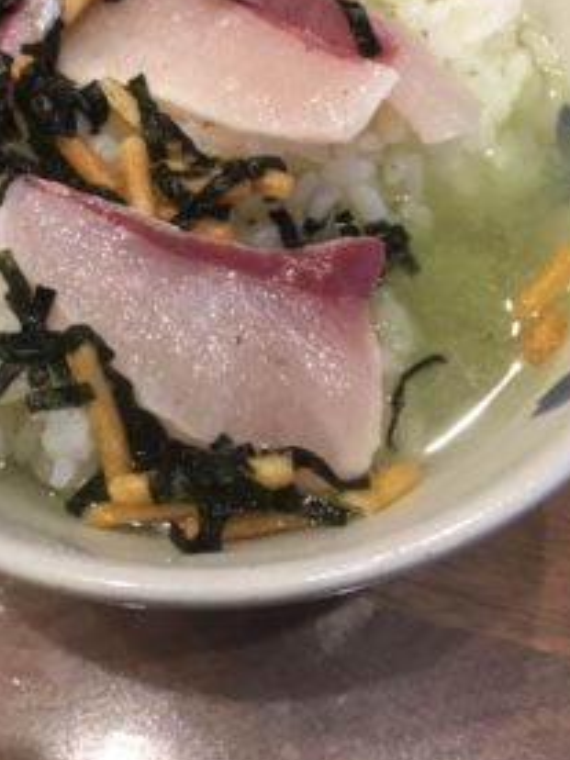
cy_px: 253
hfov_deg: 34.0
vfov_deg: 44.1
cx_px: 187
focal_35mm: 42
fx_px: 922
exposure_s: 1/30
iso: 64
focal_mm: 4.15
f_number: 2.2
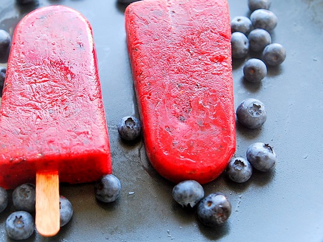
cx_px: 110
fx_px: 606
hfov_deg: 29.6
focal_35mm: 65
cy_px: 121
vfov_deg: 22.6
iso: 220
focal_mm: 26
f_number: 2.8
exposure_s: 1/30
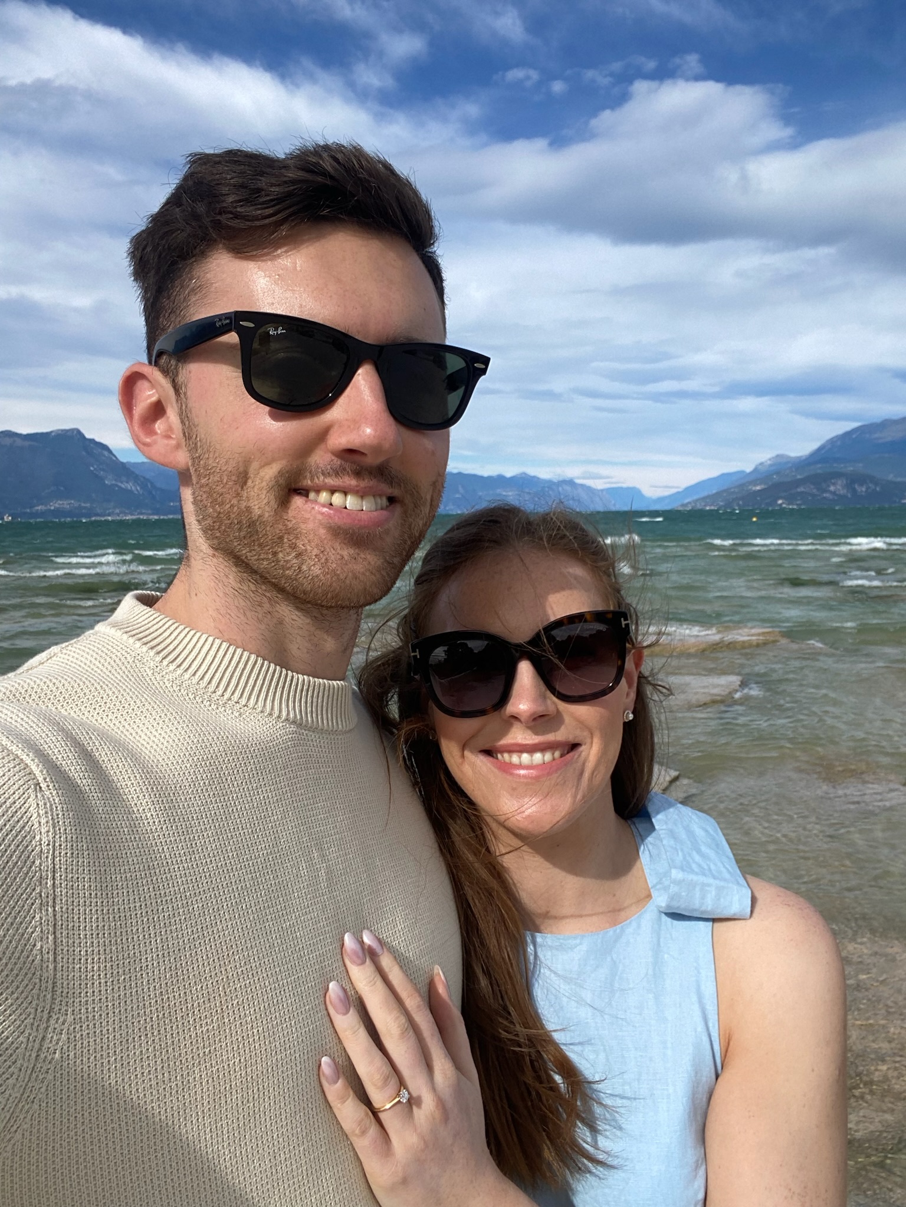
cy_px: 604
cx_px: 453
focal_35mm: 30
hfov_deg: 46.8
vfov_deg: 60.0
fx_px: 1047
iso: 25
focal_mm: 2.71
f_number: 2.2
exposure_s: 1/1000
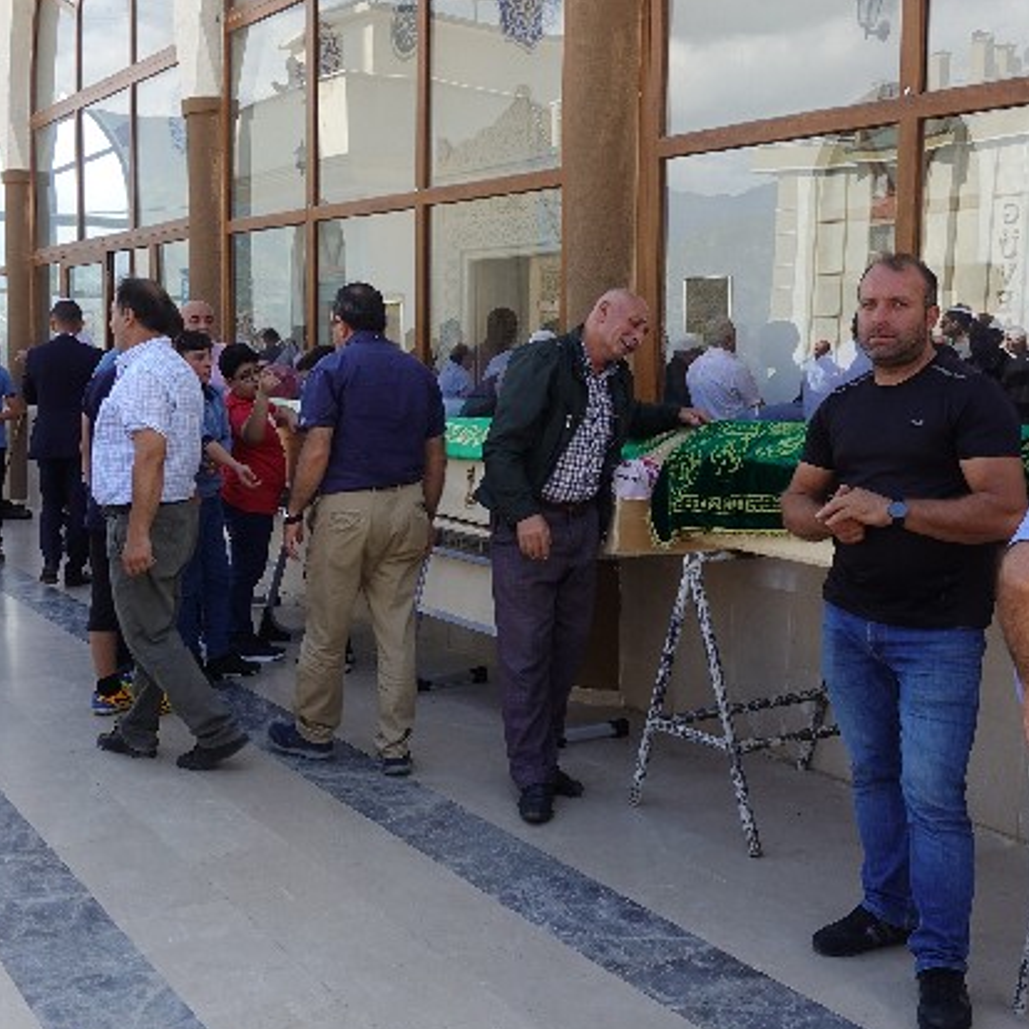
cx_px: 644
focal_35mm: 33
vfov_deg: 49.7
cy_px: 502
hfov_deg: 49.3
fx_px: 1110
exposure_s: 1/125
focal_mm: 8.8
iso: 125
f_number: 5.6
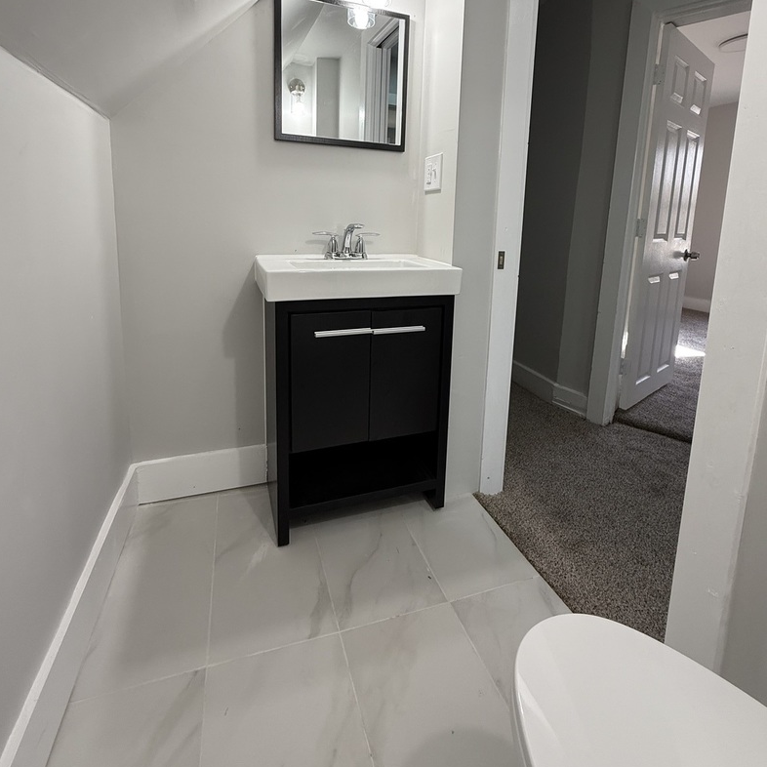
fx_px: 426
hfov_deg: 84.0
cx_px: 382
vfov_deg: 82.3
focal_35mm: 17
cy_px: 285
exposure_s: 1/120
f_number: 2.2
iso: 125
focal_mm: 2.22
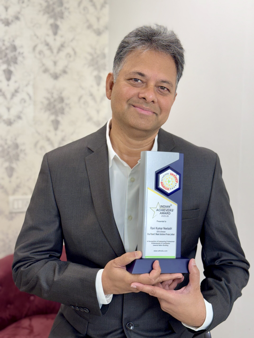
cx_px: 127
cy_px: 169
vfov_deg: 39.7
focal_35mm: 48
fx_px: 470
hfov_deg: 30.3
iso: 64
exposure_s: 1/50
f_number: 1.78
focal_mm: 6.76
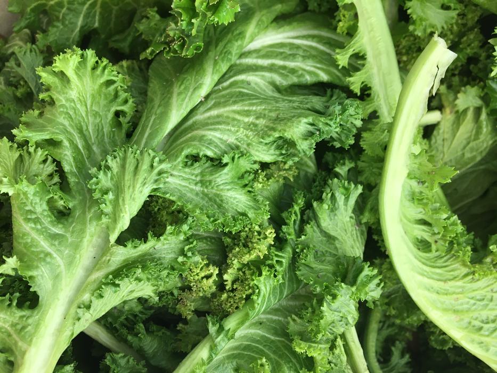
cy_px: 186
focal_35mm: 29
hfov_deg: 61.7
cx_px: 248
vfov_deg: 48.2
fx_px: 416
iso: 32
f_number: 2.2
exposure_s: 1/30
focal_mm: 4.15
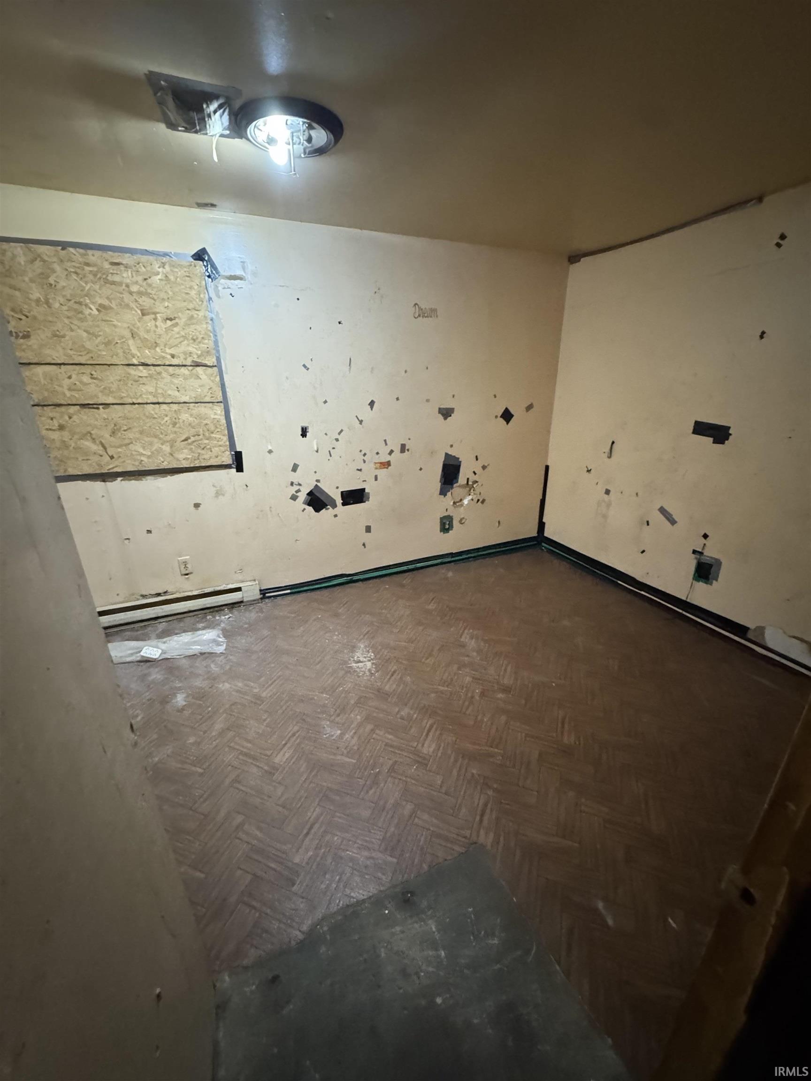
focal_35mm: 14
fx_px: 437
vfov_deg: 102.1
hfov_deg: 85.7
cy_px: 540
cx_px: 406
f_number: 2.2
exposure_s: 1/46
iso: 1250
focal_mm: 2.22
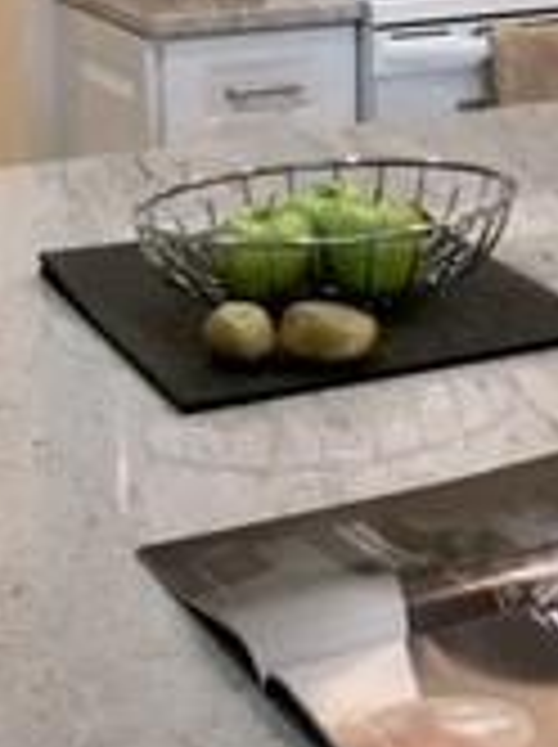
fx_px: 2413
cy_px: -207
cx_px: 1004
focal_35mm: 112
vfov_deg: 16.7
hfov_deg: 12.1
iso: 40
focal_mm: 4.15
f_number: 2.2
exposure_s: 1/30
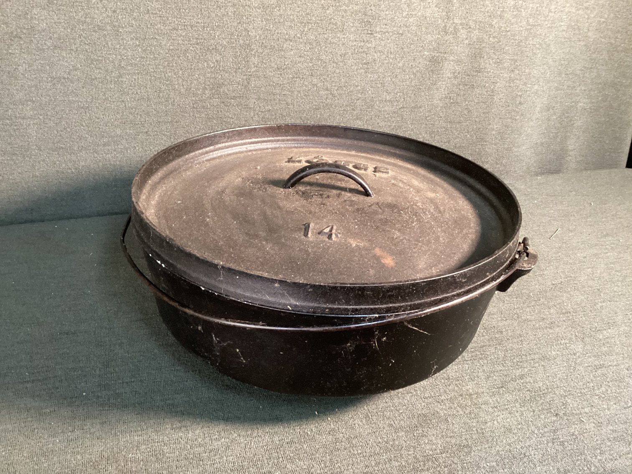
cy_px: 237
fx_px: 566
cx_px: 316
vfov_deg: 45.4
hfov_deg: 58.3
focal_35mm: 31
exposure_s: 1/30
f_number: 2.4
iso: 400
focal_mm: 3.3
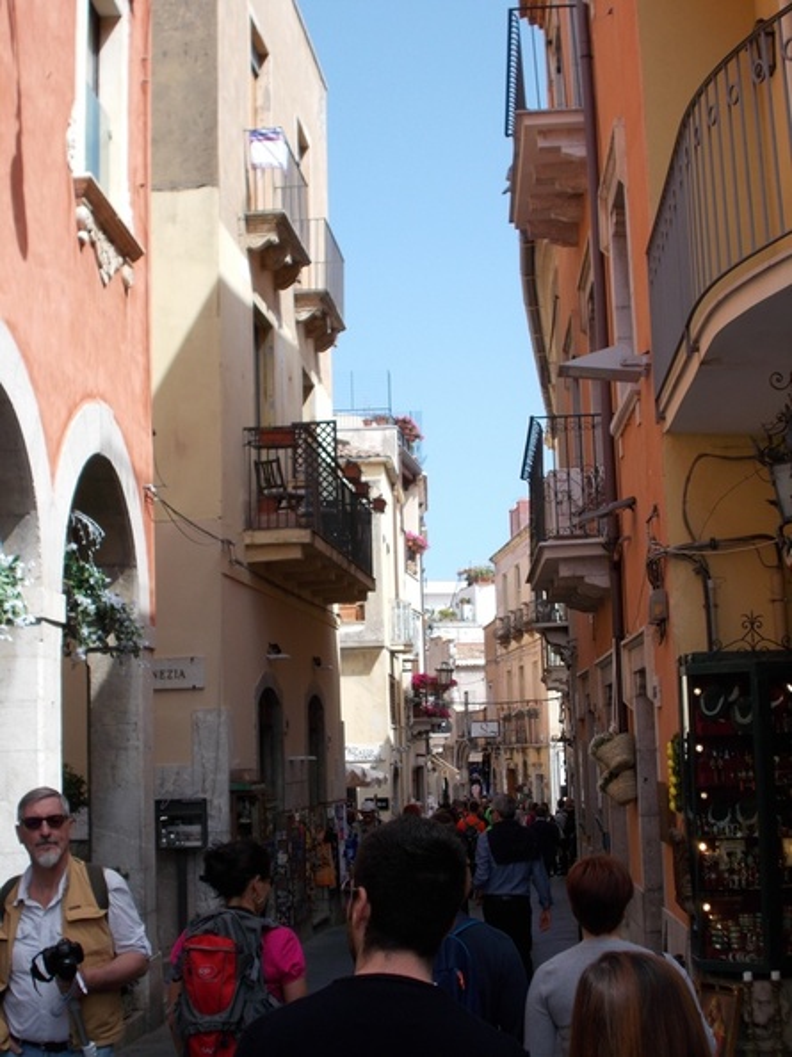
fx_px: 1526
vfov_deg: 38.2
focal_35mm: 50
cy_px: 528
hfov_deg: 29.1
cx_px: 396
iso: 80
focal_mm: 9
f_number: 4.5
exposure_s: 1/320
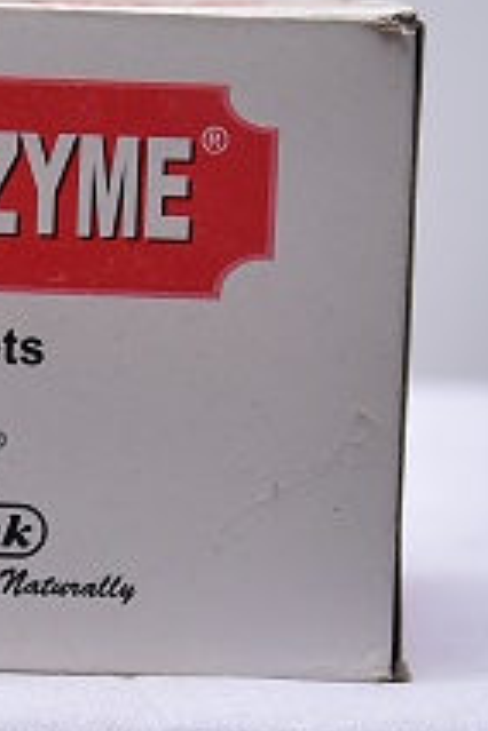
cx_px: -27
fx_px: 3111
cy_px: 443
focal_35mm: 153
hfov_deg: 8.9
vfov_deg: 13.4
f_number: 4
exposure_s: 1/160
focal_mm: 62
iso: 1250
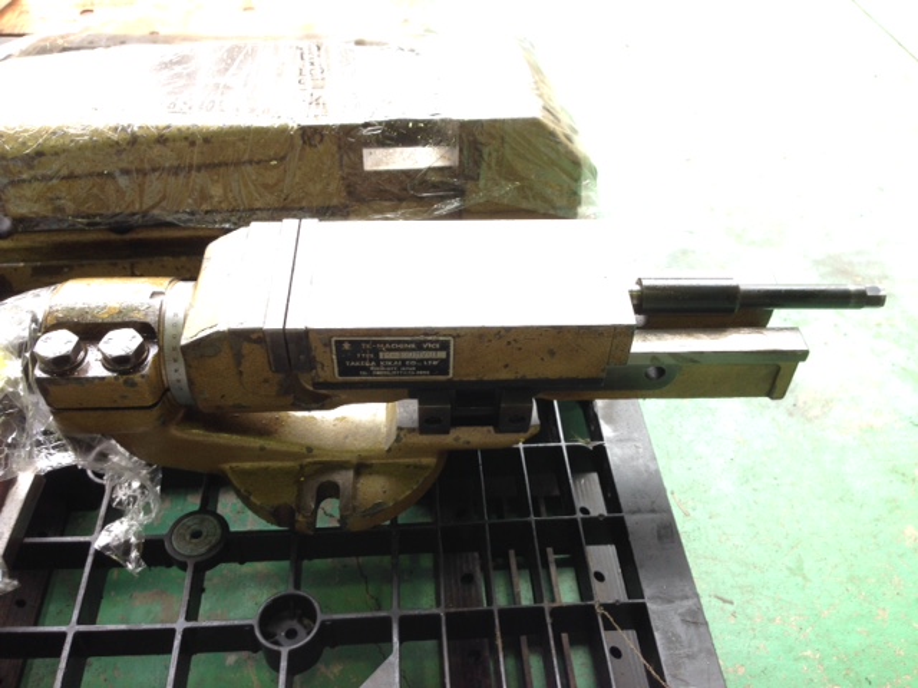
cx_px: 459
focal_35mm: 33
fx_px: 875
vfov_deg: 42.9
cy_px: 344
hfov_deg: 55.4
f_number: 2.4
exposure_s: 1/40
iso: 50
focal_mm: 4.12
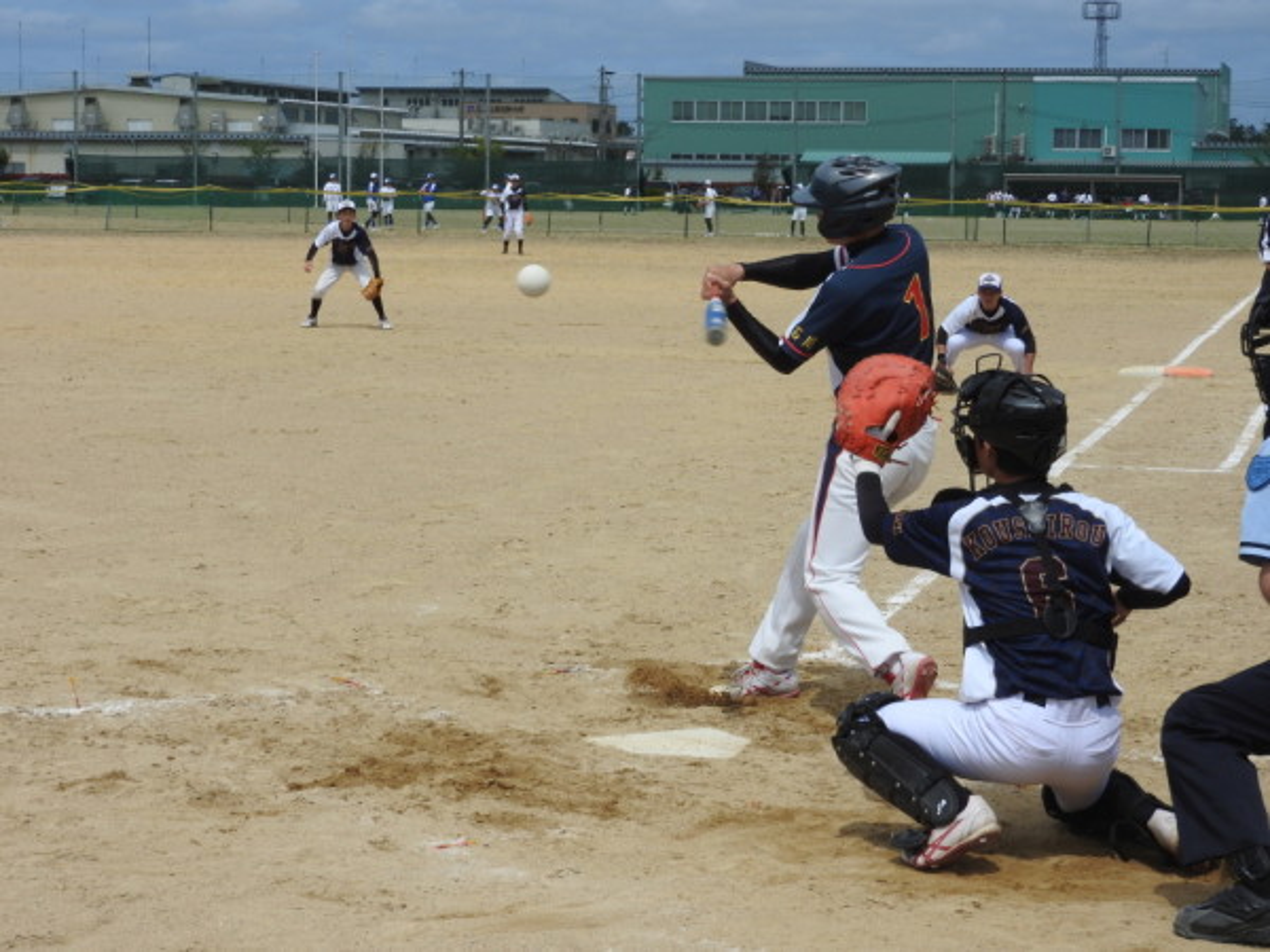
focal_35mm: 85
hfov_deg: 23.0
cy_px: 476
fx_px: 3119
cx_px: 635
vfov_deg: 17.4
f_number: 4.5
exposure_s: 1/1600
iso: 100
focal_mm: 15.2
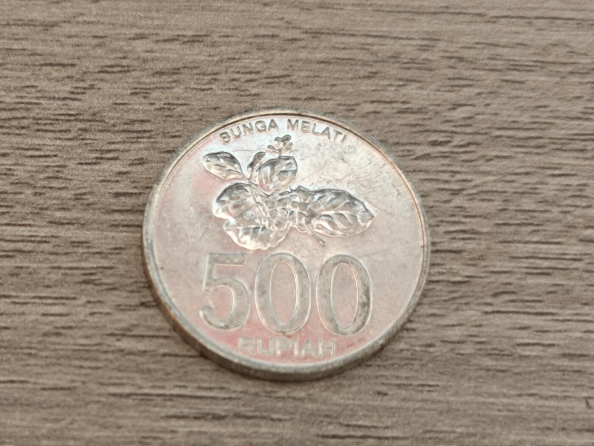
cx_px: 297
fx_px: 1287
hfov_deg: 26.0
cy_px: 223
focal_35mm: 75
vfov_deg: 19.6
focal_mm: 8.7
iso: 640
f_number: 1.9
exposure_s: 1/47.6
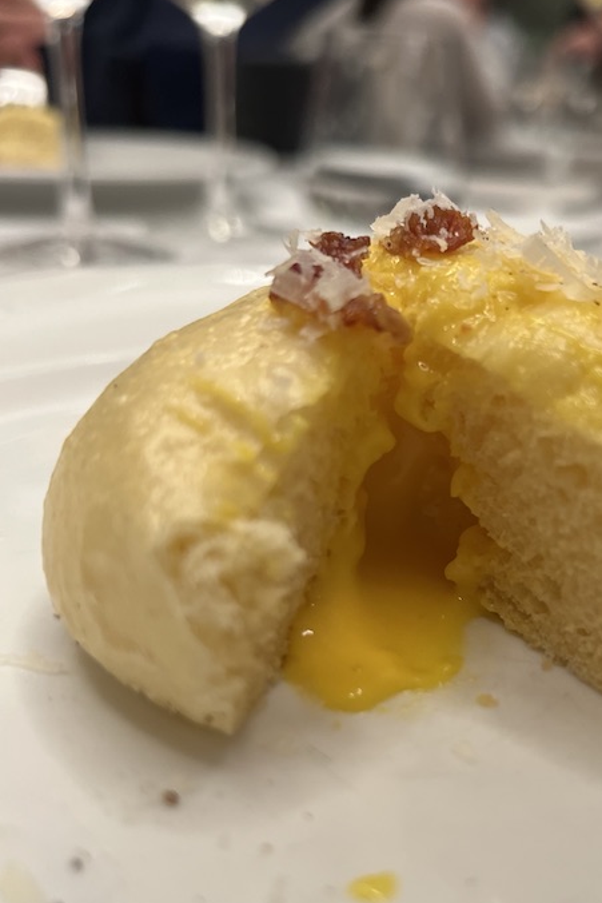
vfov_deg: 52.8
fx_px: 902
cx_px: 440
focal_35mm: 36
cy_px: 530
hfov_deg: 36.2
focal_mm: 5.7
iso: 160
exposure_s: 1/60
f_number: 1.5
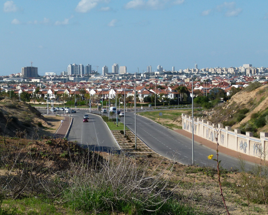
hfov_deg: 20.0
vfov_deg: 16.0
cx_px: 147
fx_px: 761
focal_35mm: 96
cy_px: 114
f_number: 4
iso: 100
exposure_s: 1/1300
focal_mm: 10.8
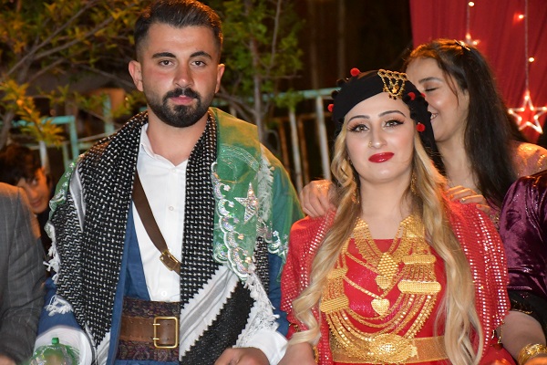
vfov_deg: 15.2
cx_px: 274
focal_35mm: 90
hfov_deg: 22.6
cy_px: 182
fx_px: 1367
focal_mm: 60
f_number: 5
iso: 6400
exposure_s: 1/60
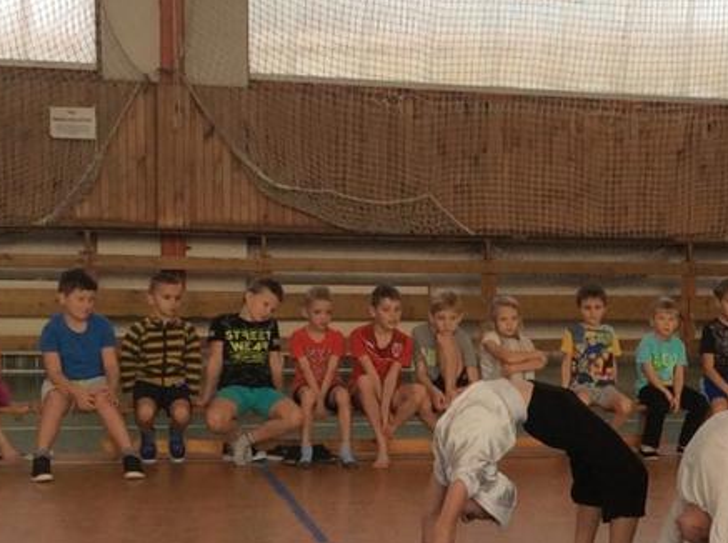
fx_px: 2057
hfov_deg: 19.6
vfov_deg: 15.0
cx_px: 690
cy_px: 426
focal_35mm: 98
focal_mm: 3.3
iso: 32
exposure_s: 1/152
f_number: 2.4
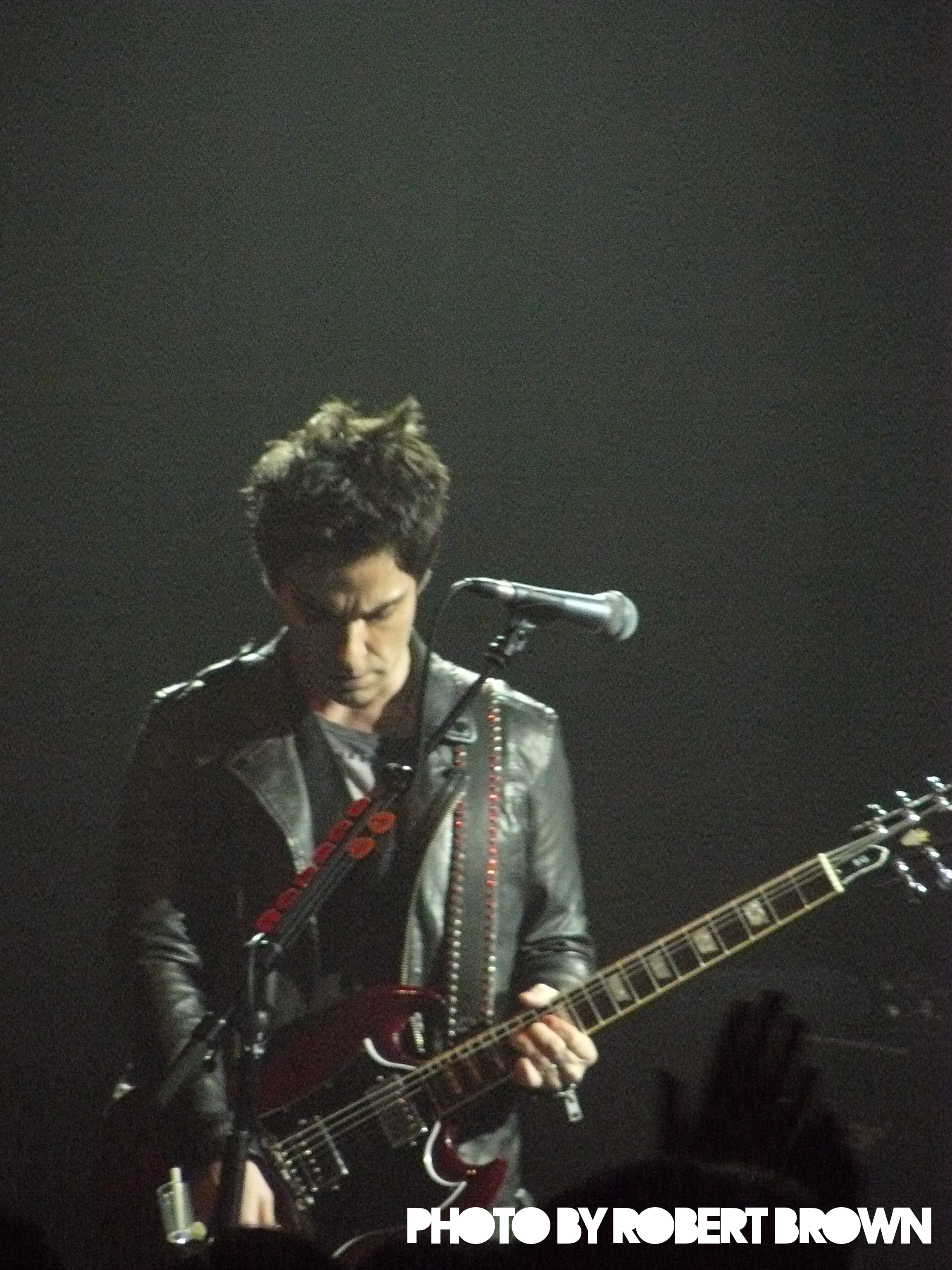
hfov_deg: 3.4
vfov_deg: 4.6
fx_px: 15841
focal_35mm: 432
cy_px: 635
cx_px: 476
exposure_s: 1/100
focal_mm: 72
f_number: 3.3
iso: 800
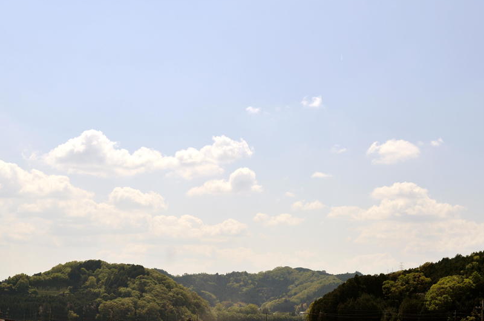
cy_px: 182
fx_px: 859
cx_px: 232
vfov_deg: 21.2
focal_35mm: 64
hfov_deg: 31.5
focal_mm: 50
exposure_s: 1/640
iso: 100
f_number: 11
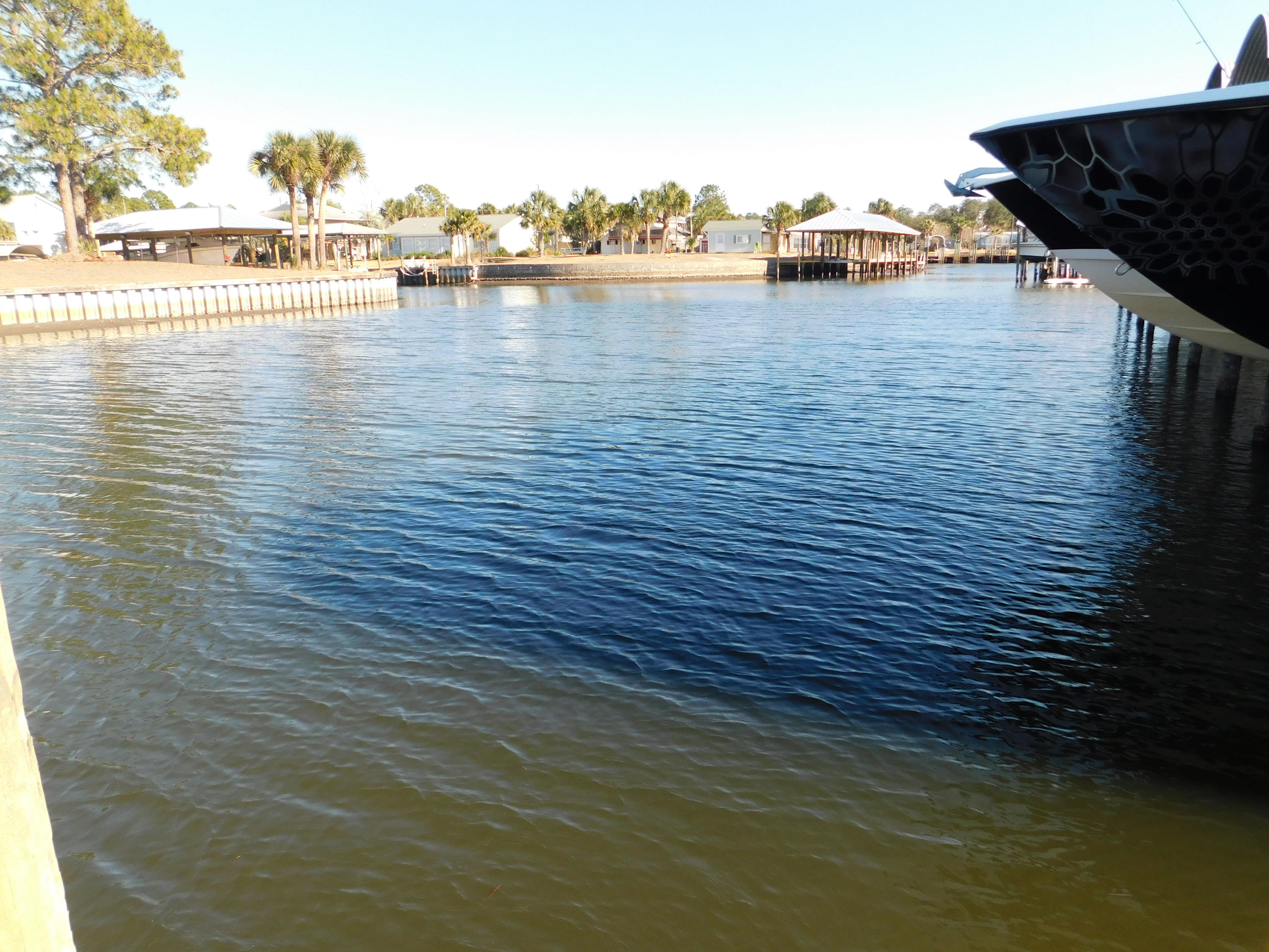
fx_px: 880
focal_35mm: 24
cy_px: 476
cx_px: 634
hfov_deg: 71.6
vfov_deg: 56.8
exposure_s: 1/500
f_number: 3
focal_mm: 4.1
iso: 125
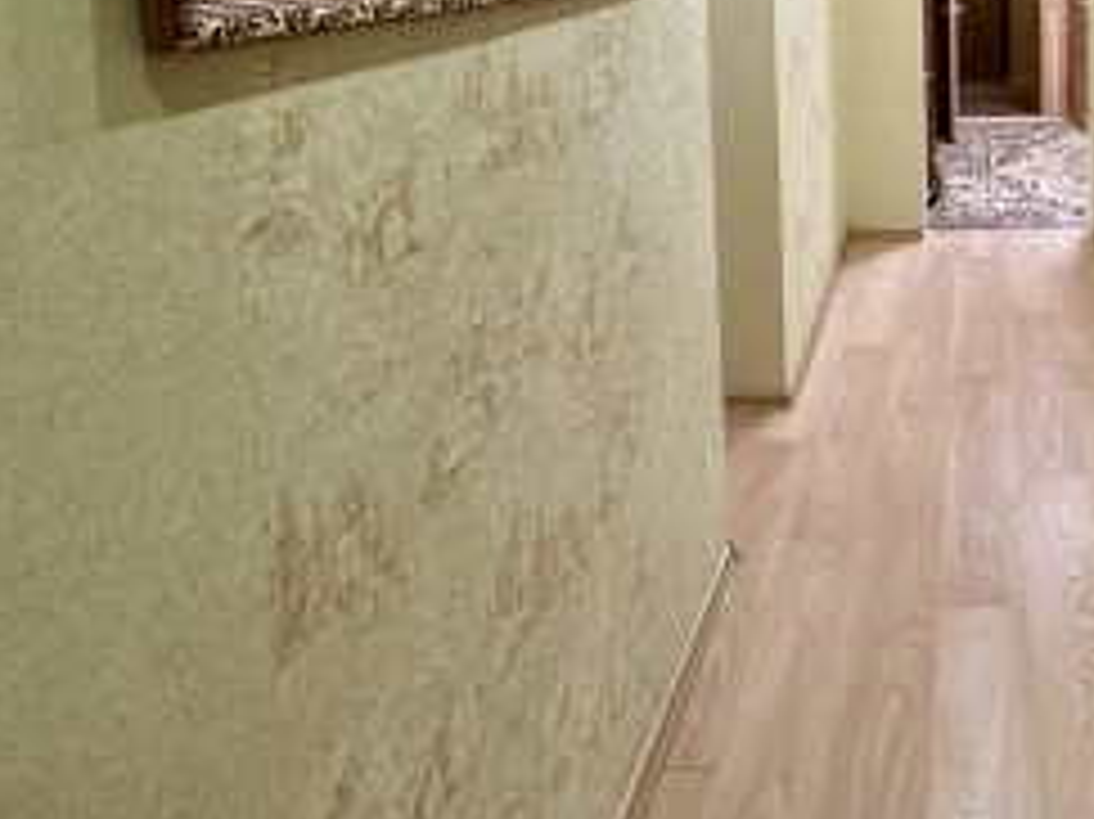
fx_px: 1137
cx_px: 954
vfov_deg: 36.5
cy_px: 45
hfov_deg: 47.0
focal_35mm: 36
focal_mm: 2.22
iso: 400
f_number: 2.2
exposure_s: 1/50
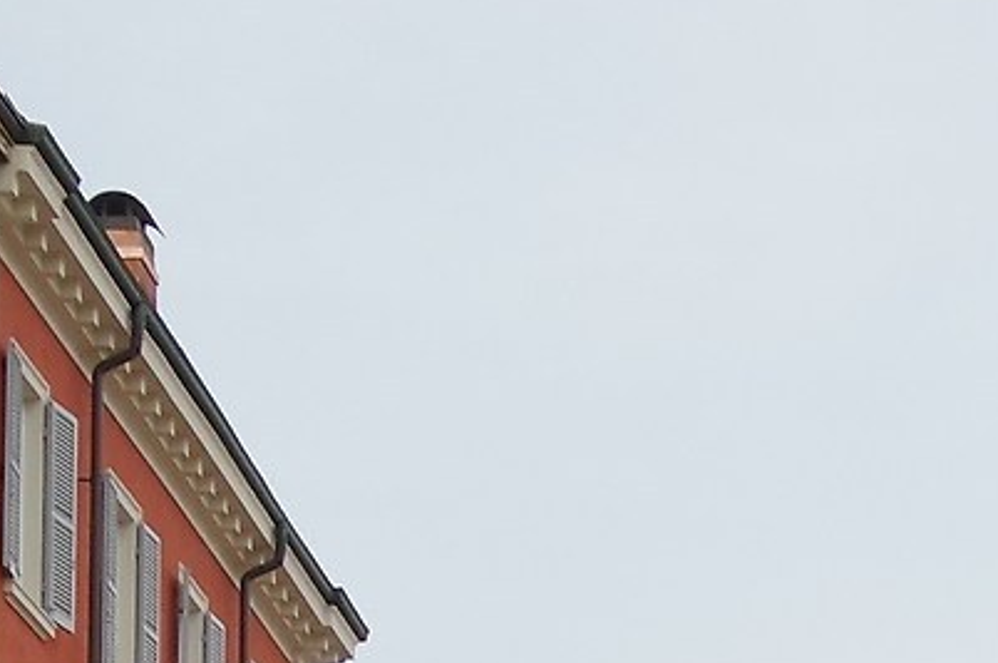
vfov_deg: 6.8
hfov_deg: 10.7
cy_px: 1883
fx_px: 5122
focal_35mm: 185
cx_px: 1492
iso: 400
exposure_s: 1/100
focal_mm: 21
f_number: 11
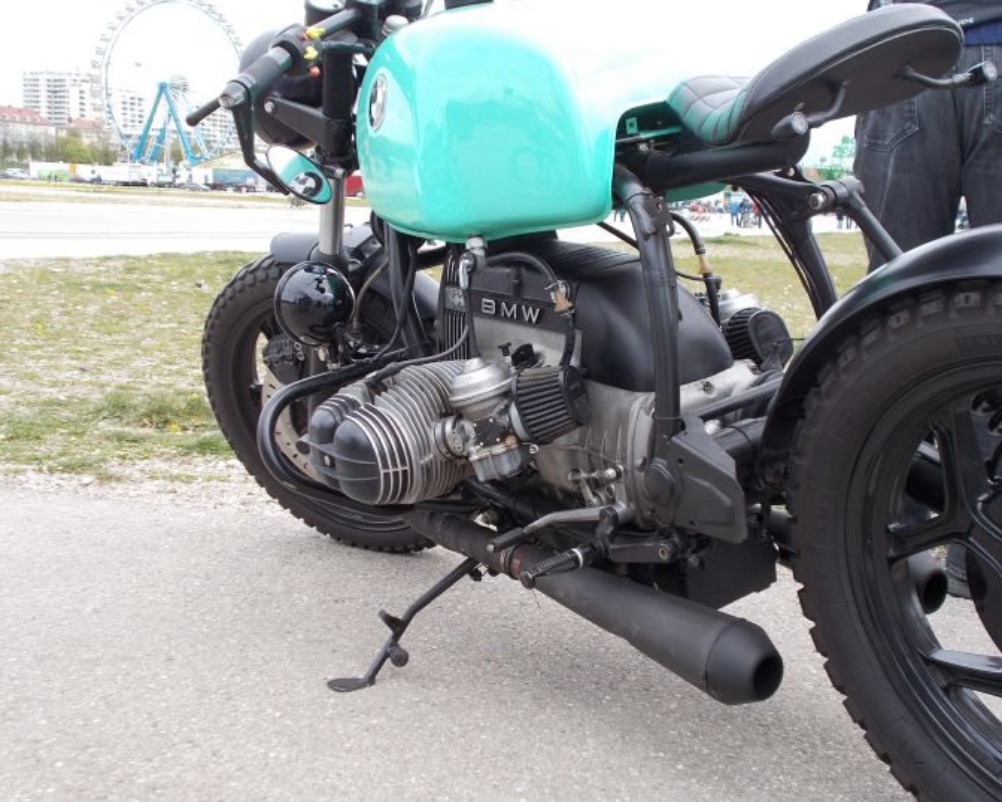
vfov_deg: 32.8
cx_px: 520
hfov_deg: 40.3
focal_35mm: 46
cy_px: 401
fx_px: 1365
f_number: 4.2
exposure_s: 1/125
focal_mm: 7.9
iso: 80
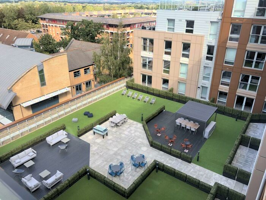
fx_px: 215
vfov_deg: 49.7
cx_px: 133
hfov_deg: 63.4
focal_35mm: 28
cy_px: 100
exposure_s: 1/120
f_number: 1.8
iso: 20
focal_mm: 4
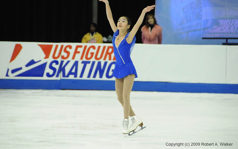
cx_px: 119
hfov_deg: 6.8
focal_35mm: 307
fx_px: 1991
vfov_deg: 4.3
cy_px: 71
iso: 3200
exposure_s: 1/640
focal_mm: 200
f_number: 5.6
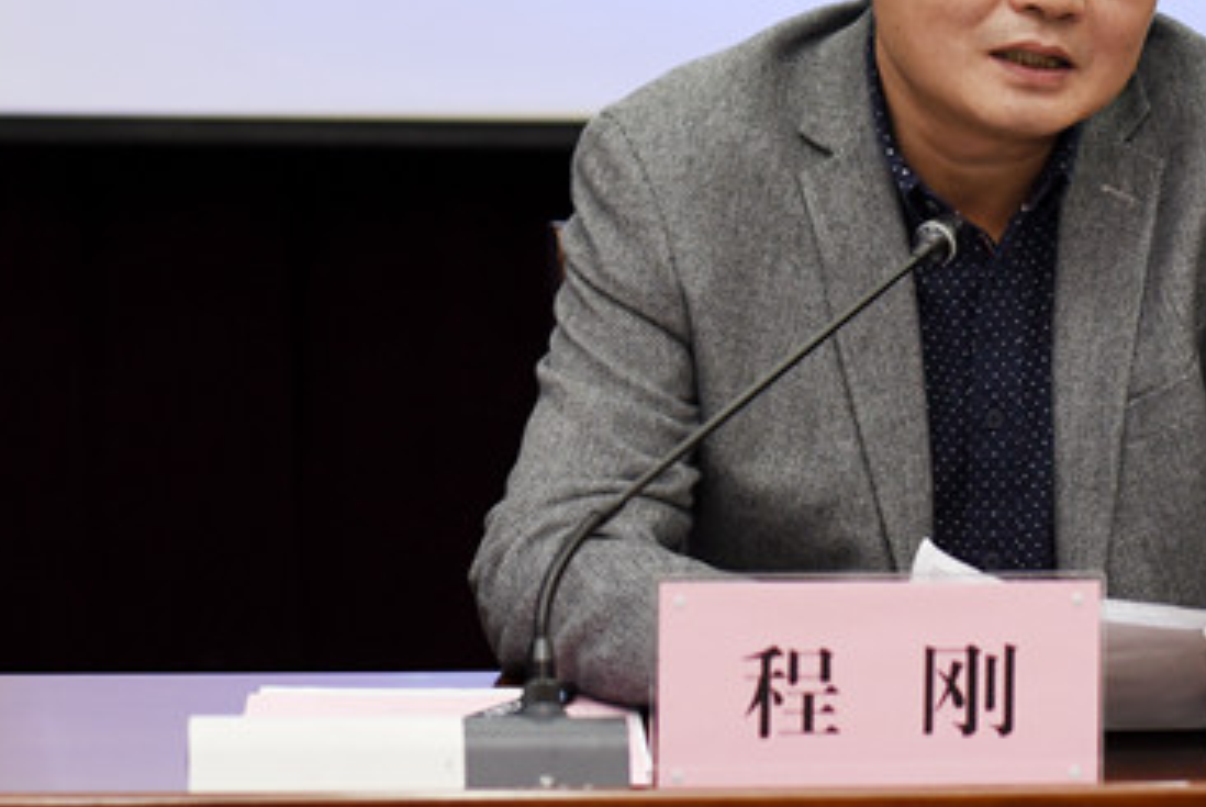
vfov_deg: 16.6
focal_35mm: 82
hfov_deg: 24.4
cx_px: 949
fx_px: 2750
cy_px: 160
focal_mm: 50
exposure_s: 1/125
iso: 1000
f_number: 2.8
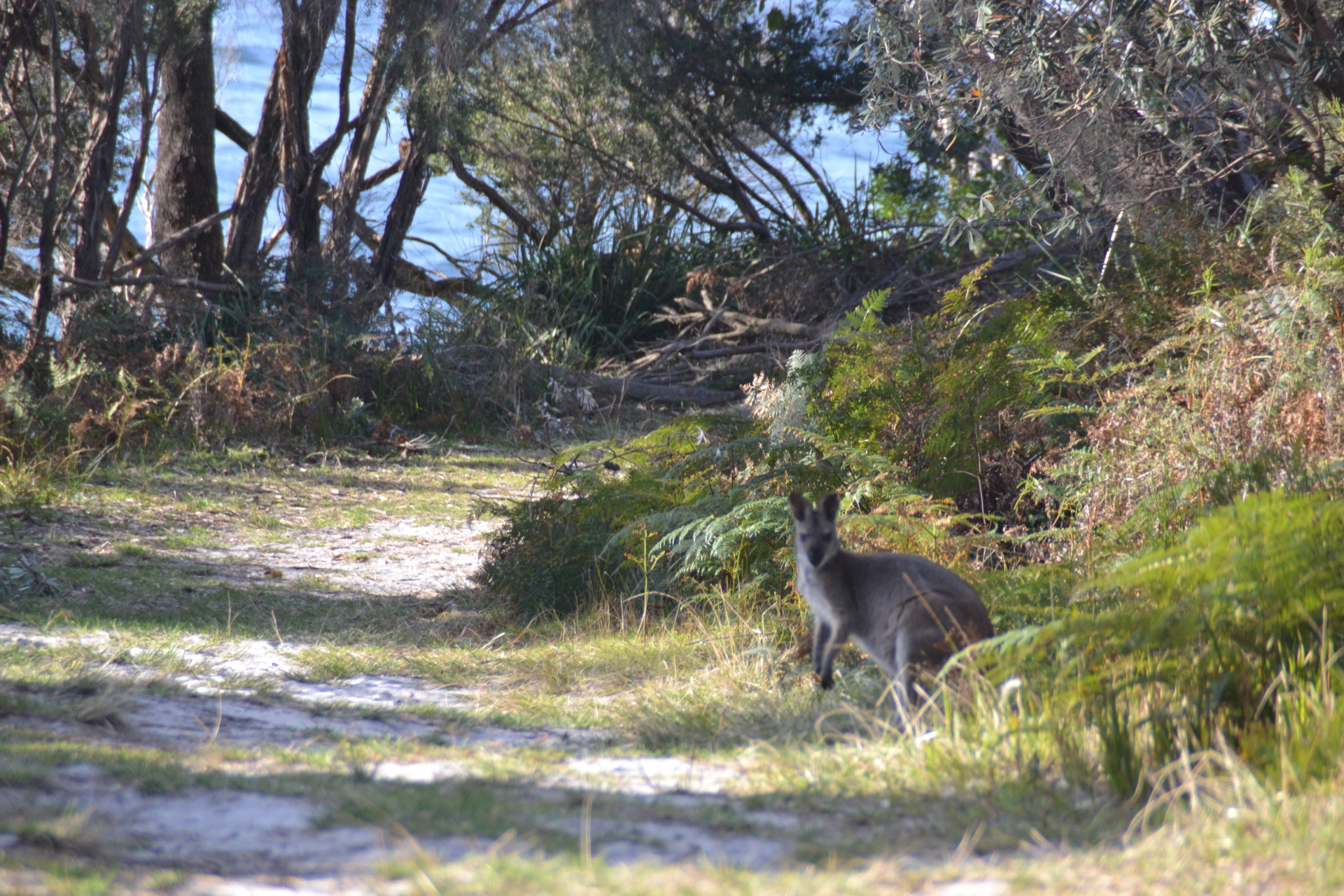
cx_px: 672
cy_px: 448
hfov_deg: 6.9
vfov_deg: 4.6
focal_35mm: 300
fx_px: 11198
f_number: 6.3
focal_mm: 200
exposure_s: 1/500
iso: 720
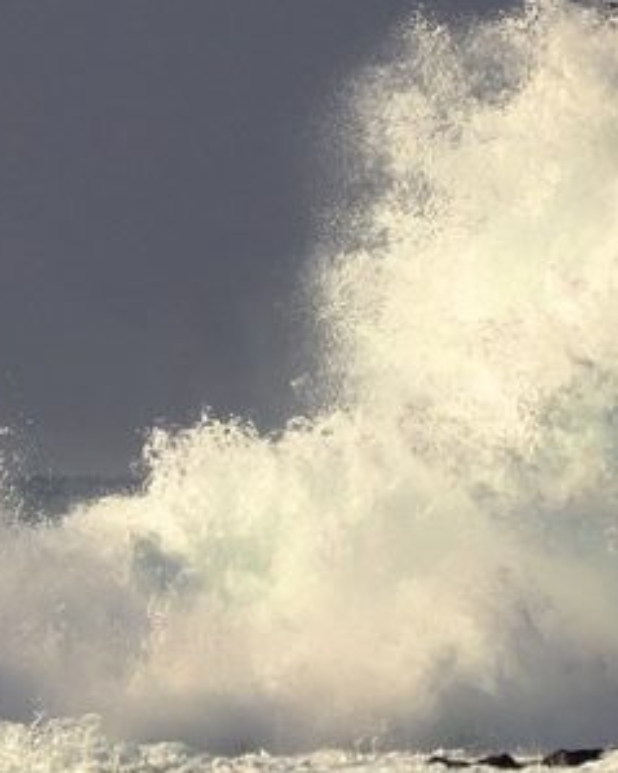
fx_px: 22715
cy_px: 421
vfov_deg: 2.0
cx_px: 233
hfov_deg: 1.6
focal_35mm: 993
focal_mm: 180
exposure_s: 1/400
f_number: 16
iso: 100
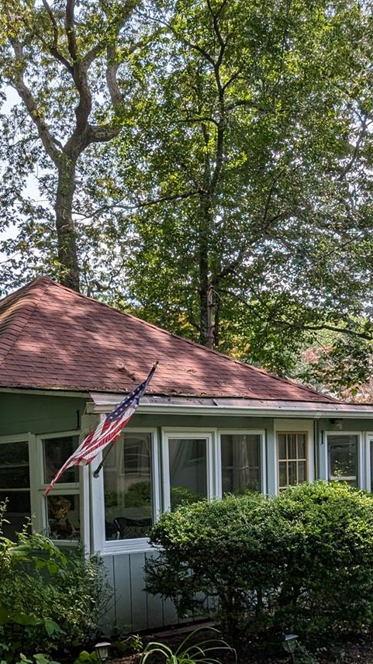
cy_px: 515
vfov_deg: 42.1
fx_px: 827
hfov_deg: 25.1
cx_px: 94
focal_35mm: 47
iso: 22
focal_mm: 6.9
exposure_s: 1/699
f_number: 1.68
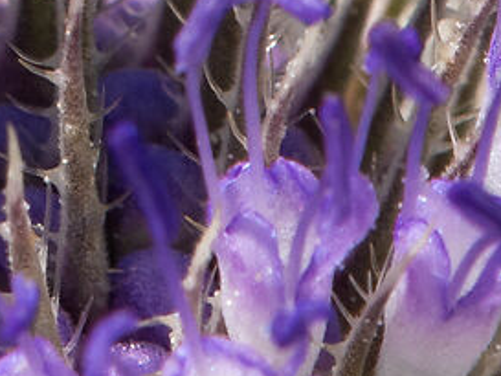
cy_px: -965
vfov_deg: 0.6
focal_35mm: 2662
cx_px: -596
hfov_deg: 0.7
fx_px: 38544
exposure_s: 1/200
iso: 200
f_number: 10
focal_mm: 210
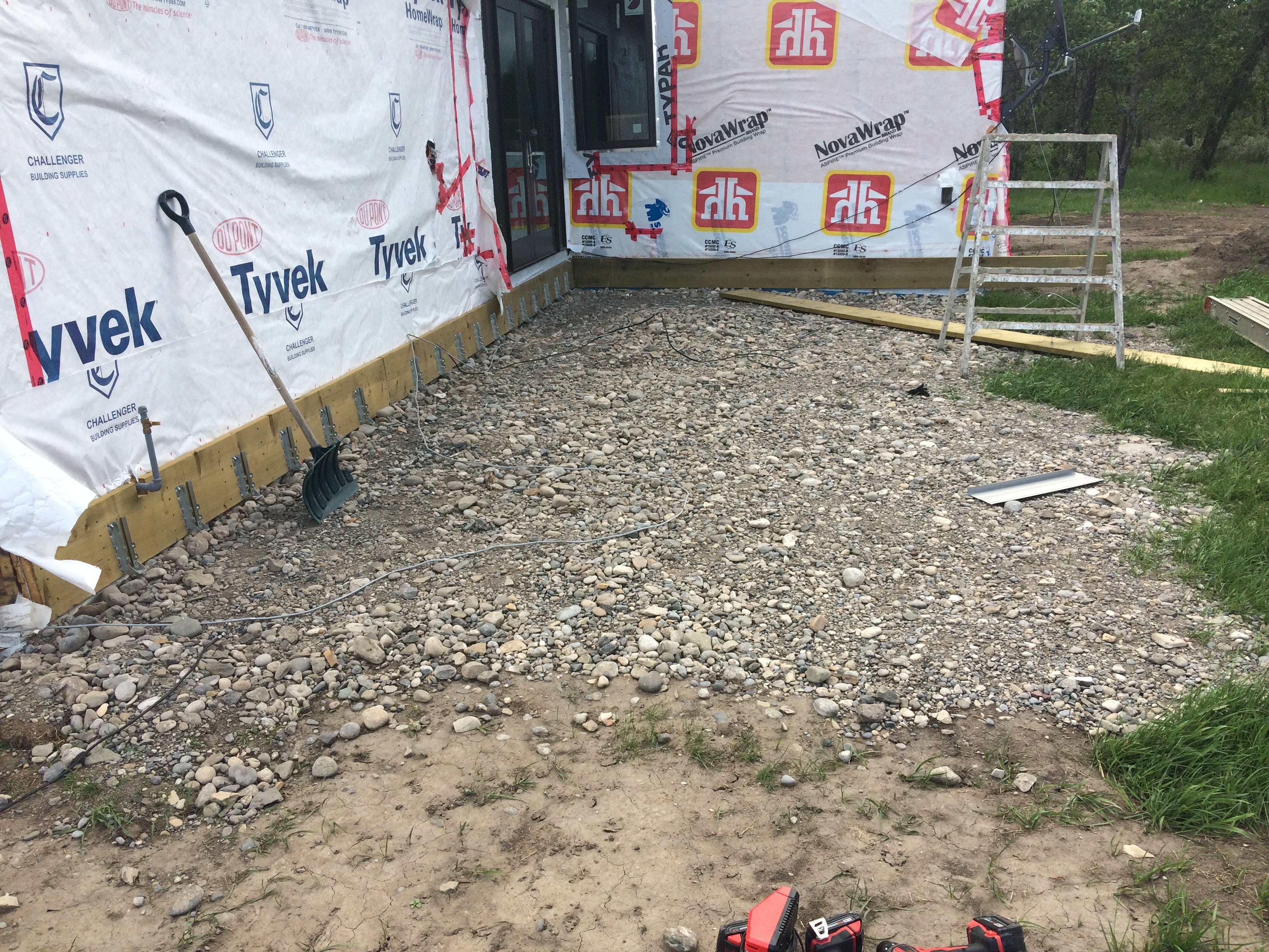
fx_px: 1063
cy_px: 476
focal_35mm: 29
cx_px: 634
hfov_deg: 61.7
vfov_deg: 48.2
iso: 32
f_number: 2.2
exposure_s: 1/622
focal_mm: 4.15
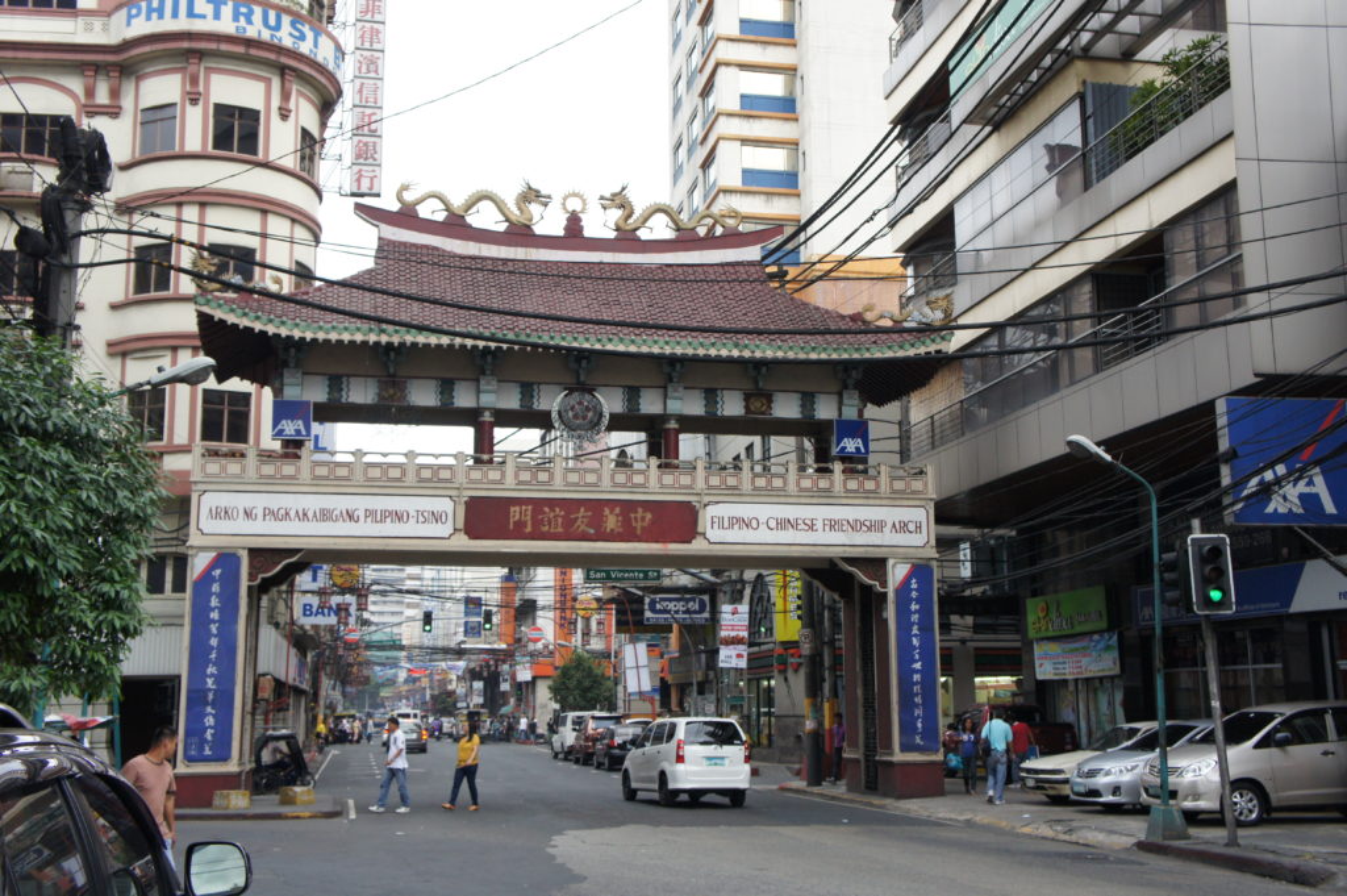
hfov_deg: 49.6
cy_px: 448
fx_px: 1458
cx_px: 674
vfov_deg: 34.2
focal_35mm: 39
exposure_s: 1/250
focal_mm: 26
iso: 800
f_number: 5.6
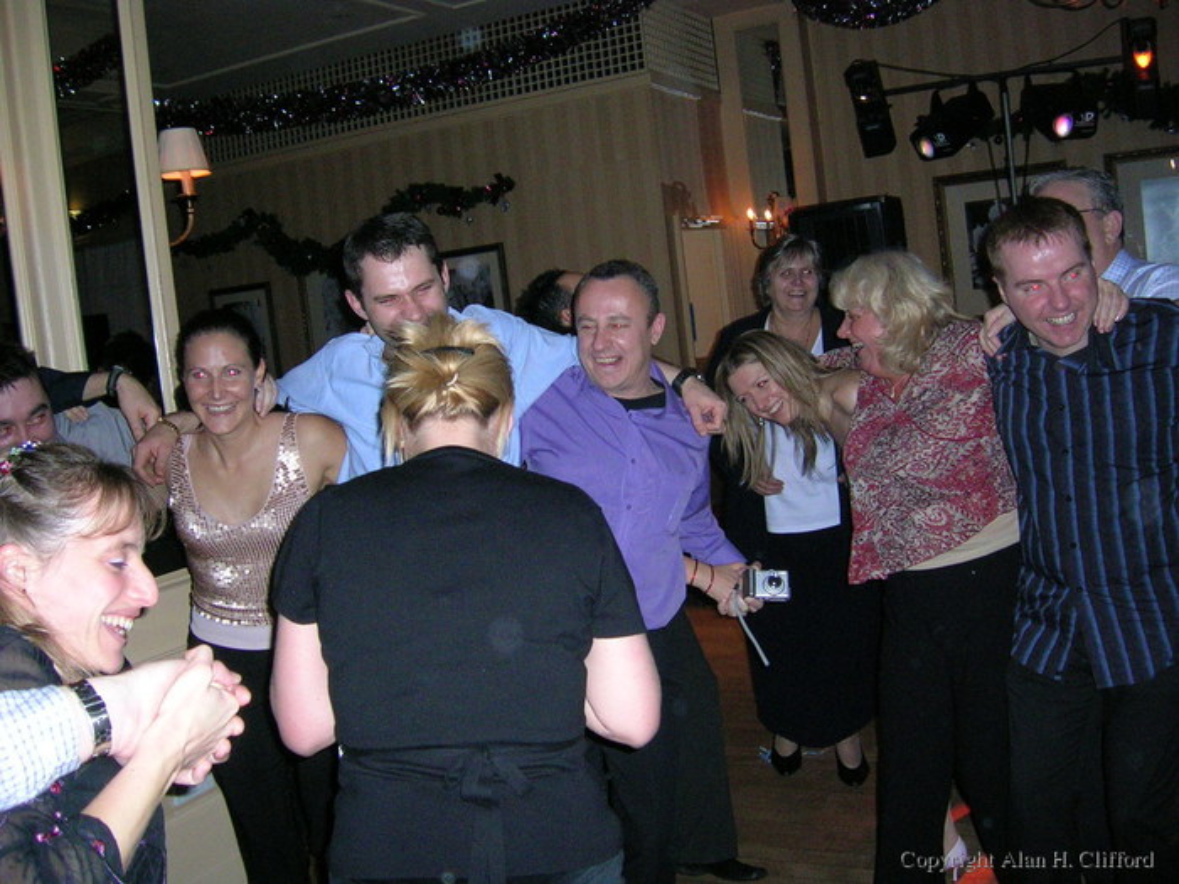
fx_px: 1192
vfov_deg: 40.7
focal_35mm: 35
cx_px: 590
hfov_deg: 52.6
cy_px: 442
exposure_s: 1/60
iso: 200
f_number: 2.8
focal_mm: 5.4
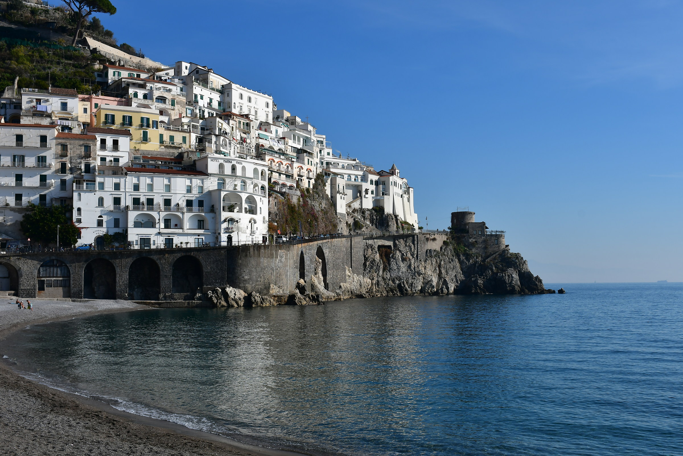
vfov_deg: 33.0
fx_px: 768
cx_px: 342
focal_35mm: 40
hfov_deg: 47.9
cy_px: 228
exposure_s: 1/400
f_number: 10
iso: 100
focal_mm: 27
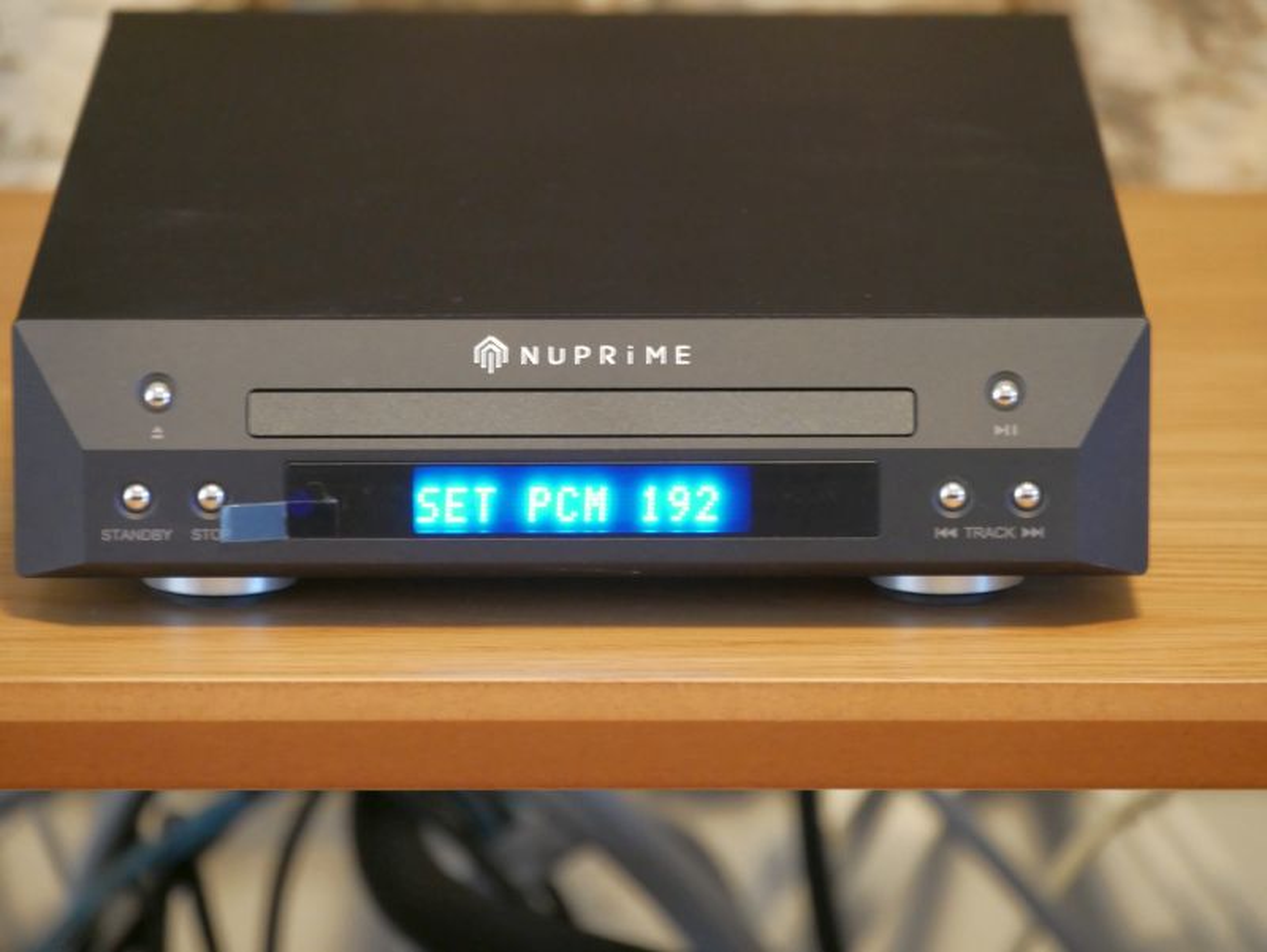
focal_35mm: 280
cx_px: 634
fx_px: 10255
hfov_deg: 7.1
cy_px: 476
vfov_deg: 5.3
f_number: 5.6
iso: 3200
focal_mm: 140
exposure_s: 1/10
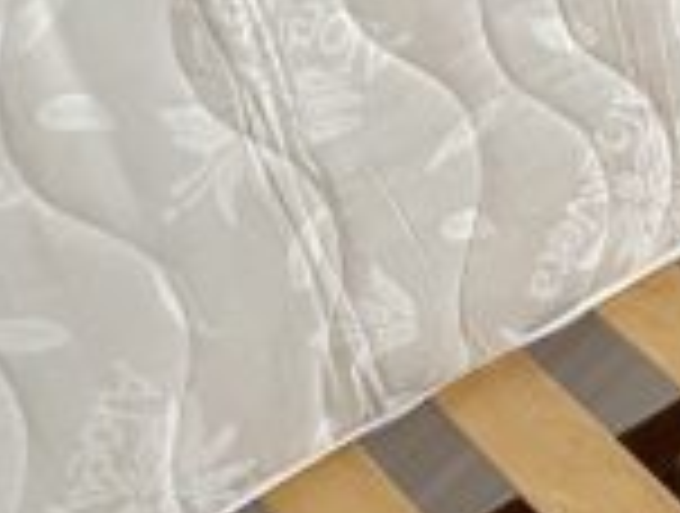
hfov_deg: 20.3
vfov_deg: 16.8
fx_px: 1733
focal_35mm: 88
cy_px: 169
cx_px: 892
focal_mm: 5.7
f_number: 1.5
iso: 500
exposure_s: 1/58
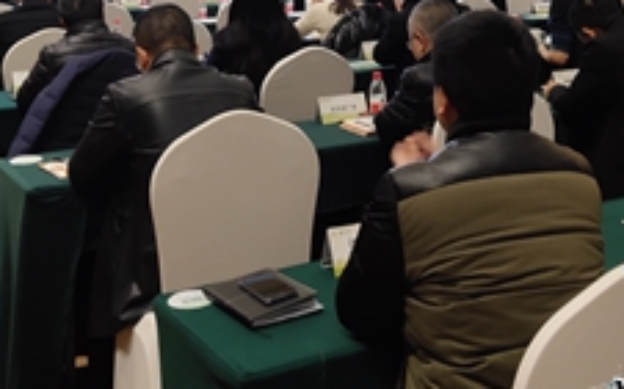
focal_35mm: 68
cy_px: -70
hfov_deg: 30.1
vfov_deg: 18.2
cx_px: 400
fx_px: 1156
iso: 248
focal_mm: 4.27
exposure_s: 1/50
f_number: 1.8
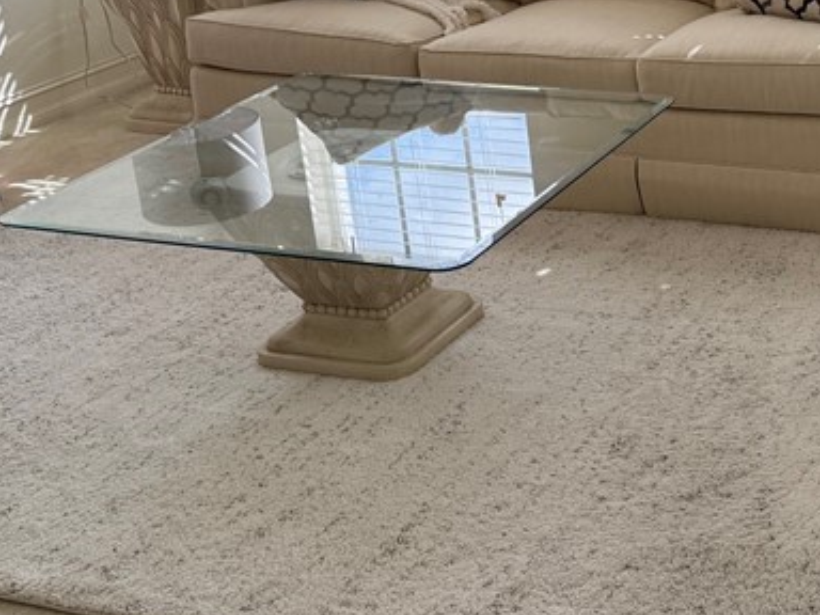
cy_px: 126
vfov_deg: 22.6
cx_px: 747
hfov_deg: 29.0
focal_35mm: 64
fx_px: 1516
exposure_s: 1/251
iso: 64
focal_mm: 6.76
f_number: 1.78
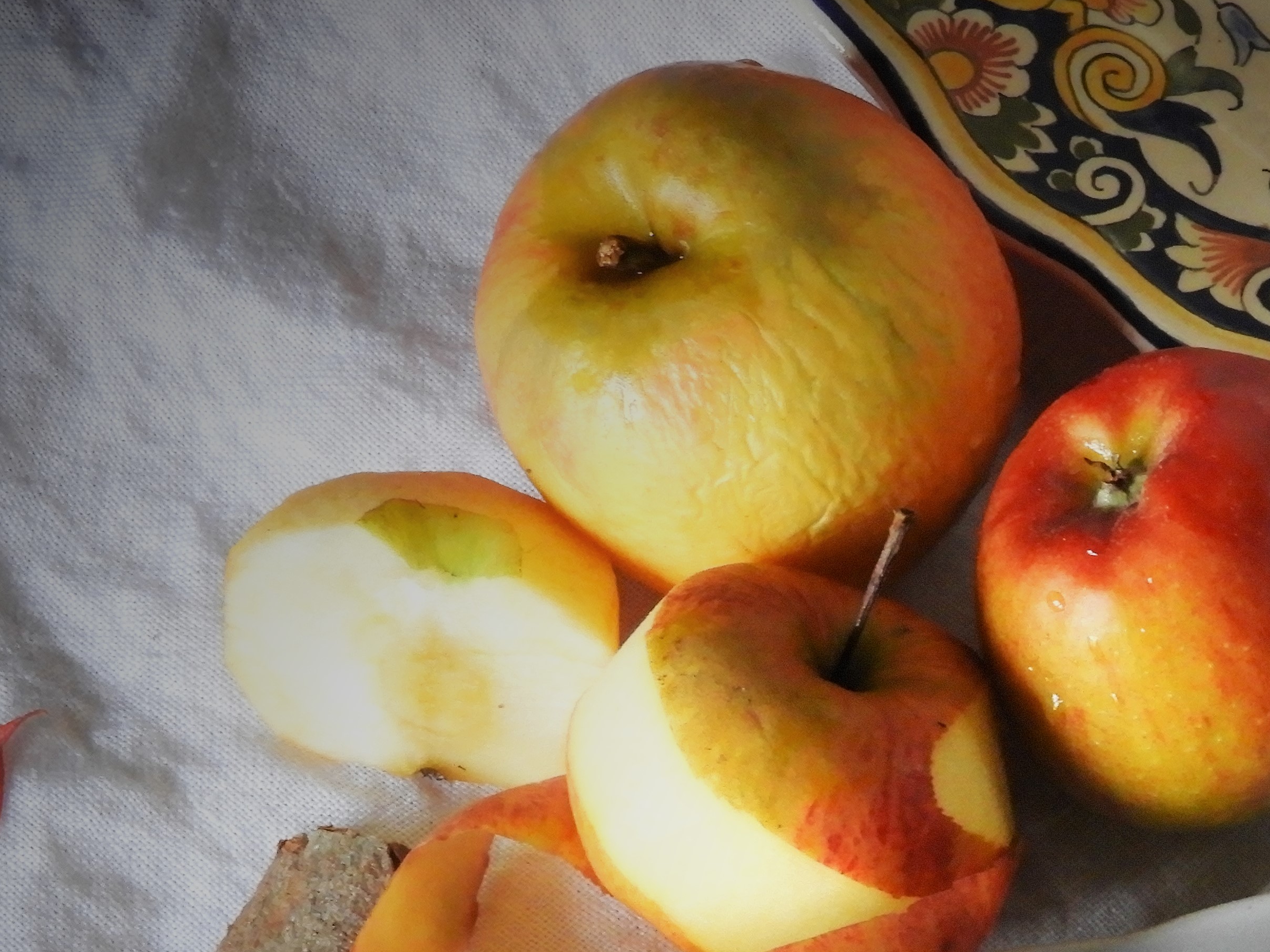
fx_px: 6310
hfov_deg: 11.4
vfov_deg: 8.6
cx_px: 1314
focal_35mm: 172
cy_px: 968
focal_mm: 14.3
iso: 640
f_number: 4.5
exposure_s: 1/15
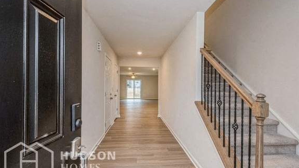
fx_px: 135
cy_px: 86
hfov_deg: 95.9
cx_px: 150
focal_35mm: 17
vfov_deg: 63.9
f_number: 10
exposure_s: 1/4
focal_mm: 16
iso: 100
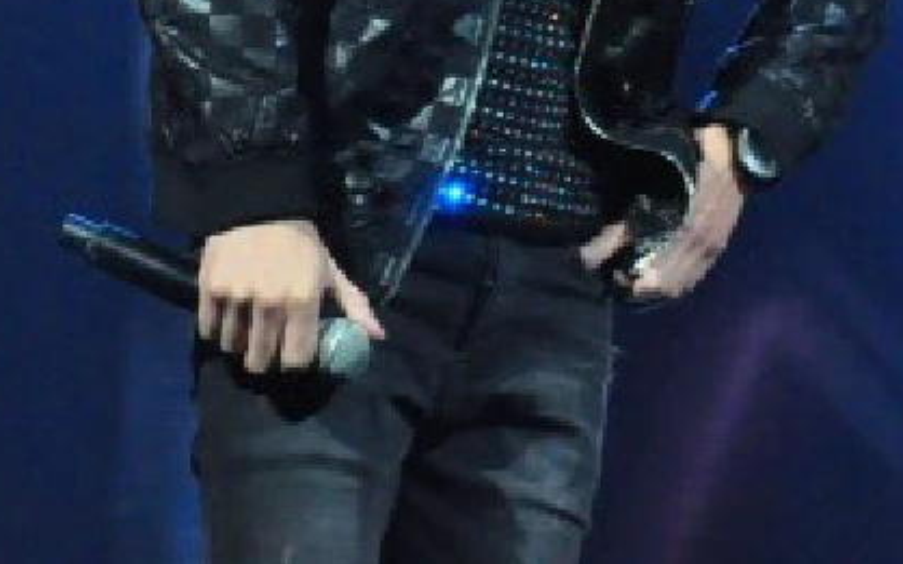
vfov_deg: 1.8
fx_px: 18329
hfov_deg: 2.8
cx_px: 1197
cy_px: -293
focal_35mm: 745
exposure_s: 1/125
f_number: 5.6
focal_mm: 170
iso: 3200
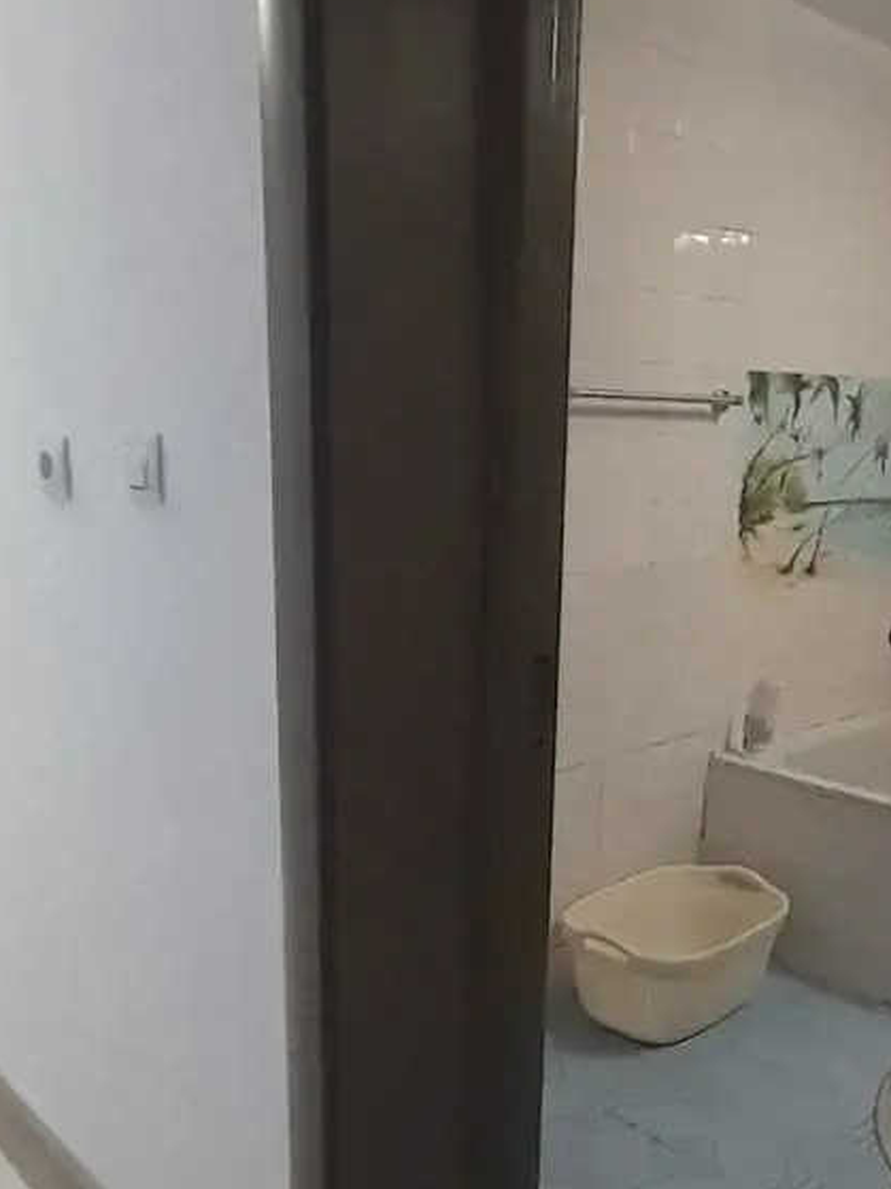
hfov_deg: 45.4
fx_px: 1064
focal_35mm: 31
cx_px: 478
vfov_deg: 57.4
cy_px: 771
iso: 160
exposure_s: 1/50
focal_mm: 1.13
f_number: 2.2
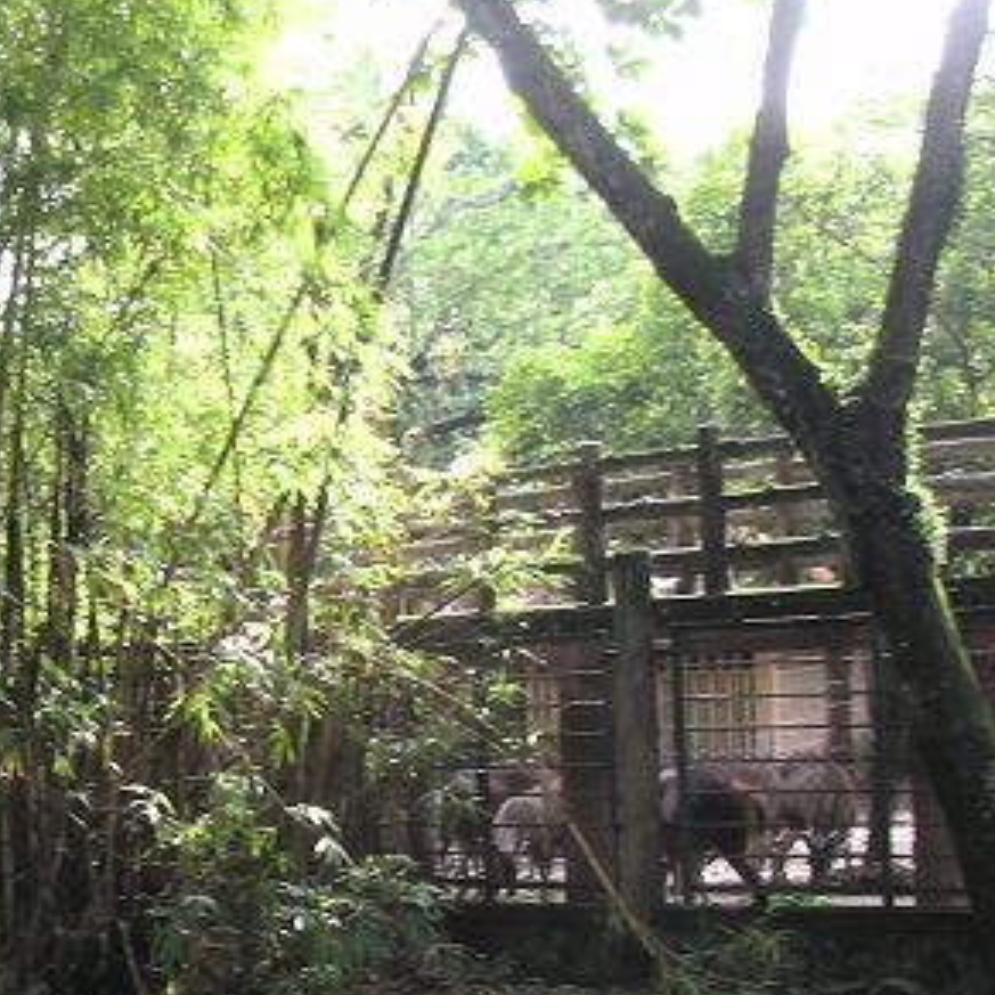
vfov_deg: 20.2
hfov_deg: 19.2
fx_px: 2764
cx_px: -209
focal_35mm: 85
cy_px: 814
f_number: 2.8
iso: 50
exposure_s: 1/41.6
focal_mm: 5.8
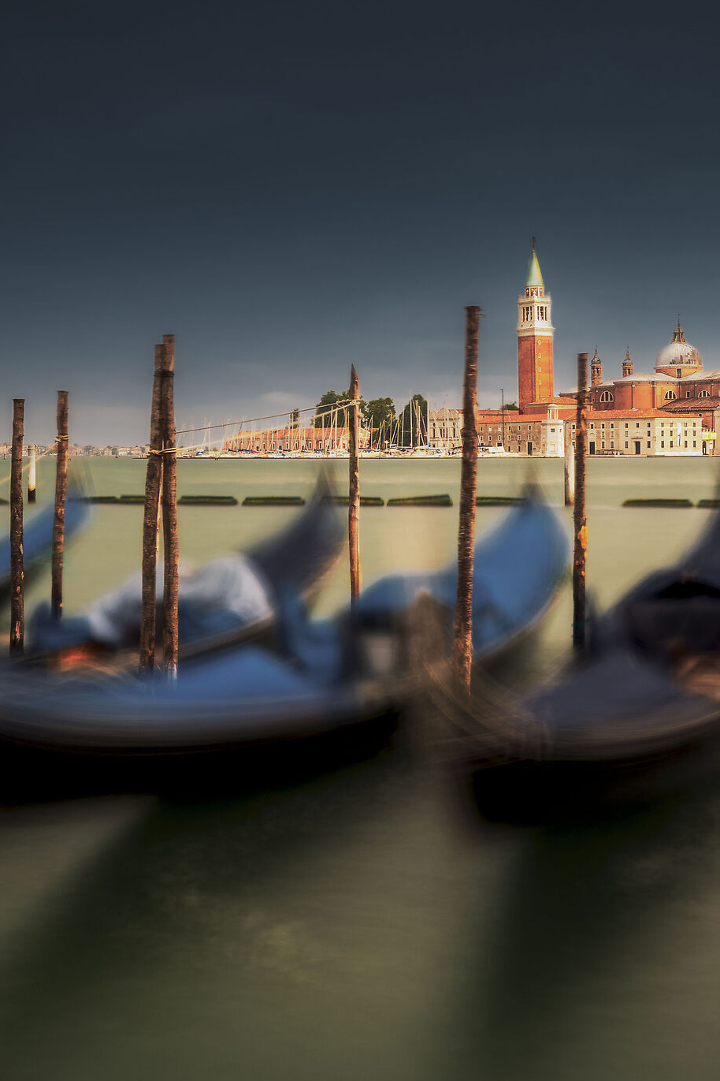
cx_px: 251
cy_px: 464
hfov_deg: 27.4
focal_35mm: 49
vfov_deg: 40.3
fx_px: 1470
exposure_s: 30
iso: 100
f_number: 13
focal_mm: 28
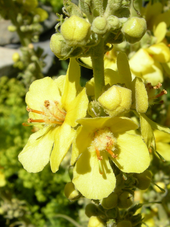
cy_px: 114
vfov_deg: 52.6
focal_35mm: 35
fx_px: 229
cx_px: 85
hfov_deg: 40.7
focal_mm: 7.5
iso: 64
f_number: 6.1
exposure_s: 1/260
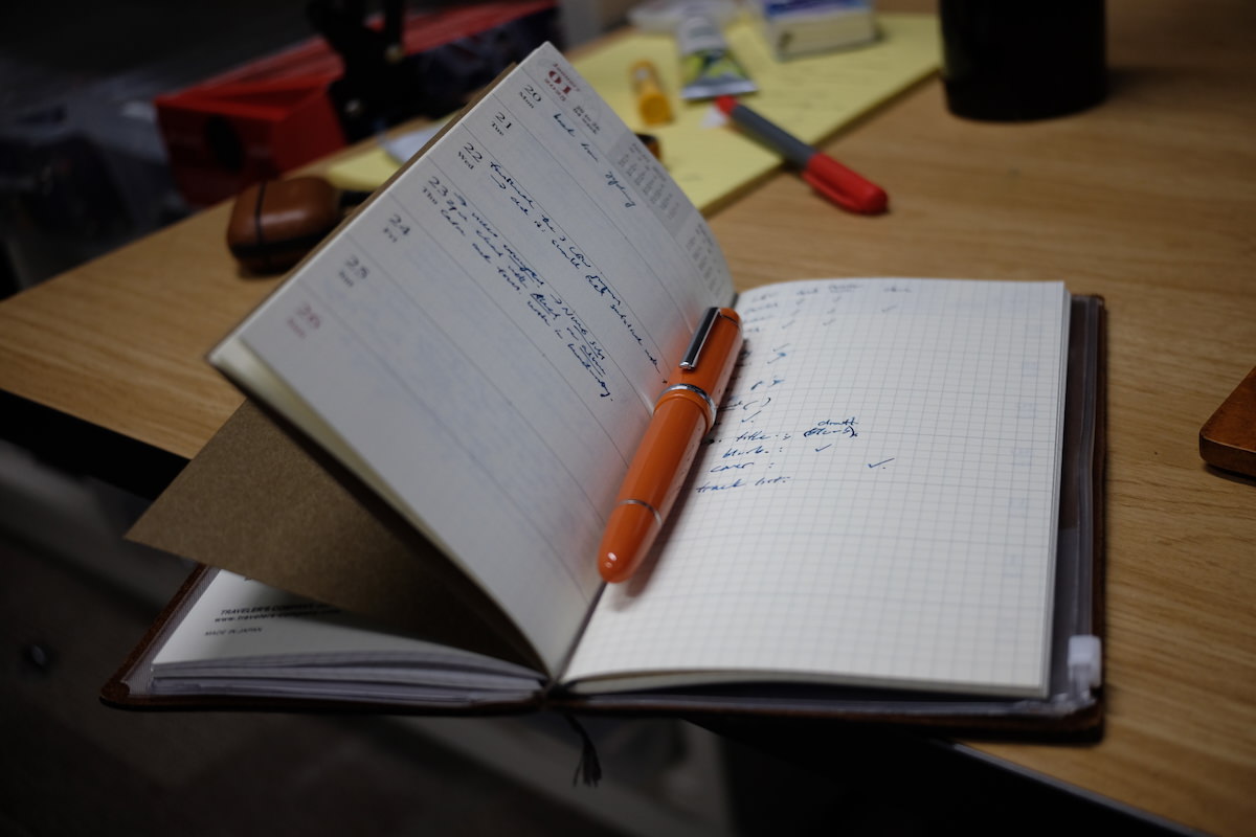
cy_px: 418
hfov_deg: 47.4
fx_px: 1430
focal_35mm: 41
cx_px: 628
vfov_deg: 32.6
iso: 500
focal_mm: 27
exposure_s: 1/125
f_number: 2.8
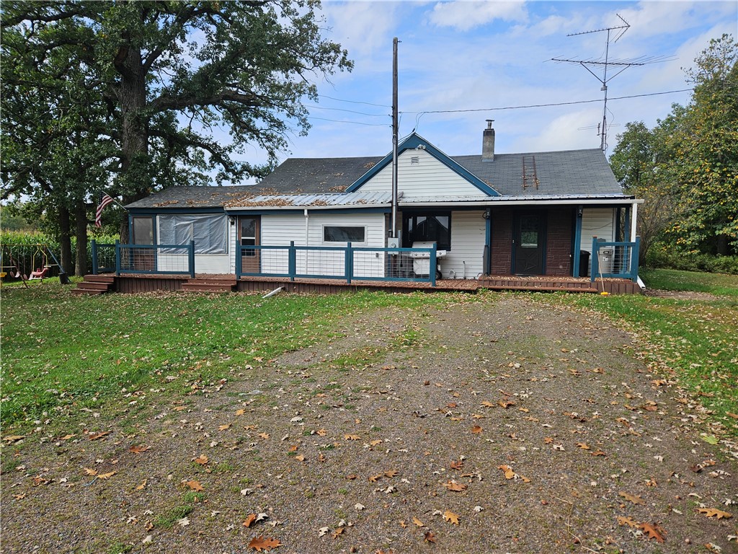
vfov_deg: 58.9
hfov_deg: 73.9
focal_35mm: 23
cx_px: 369
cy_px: 277
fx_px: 490
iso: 32
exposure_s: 1/1601
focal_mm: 5.4
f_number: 1.8
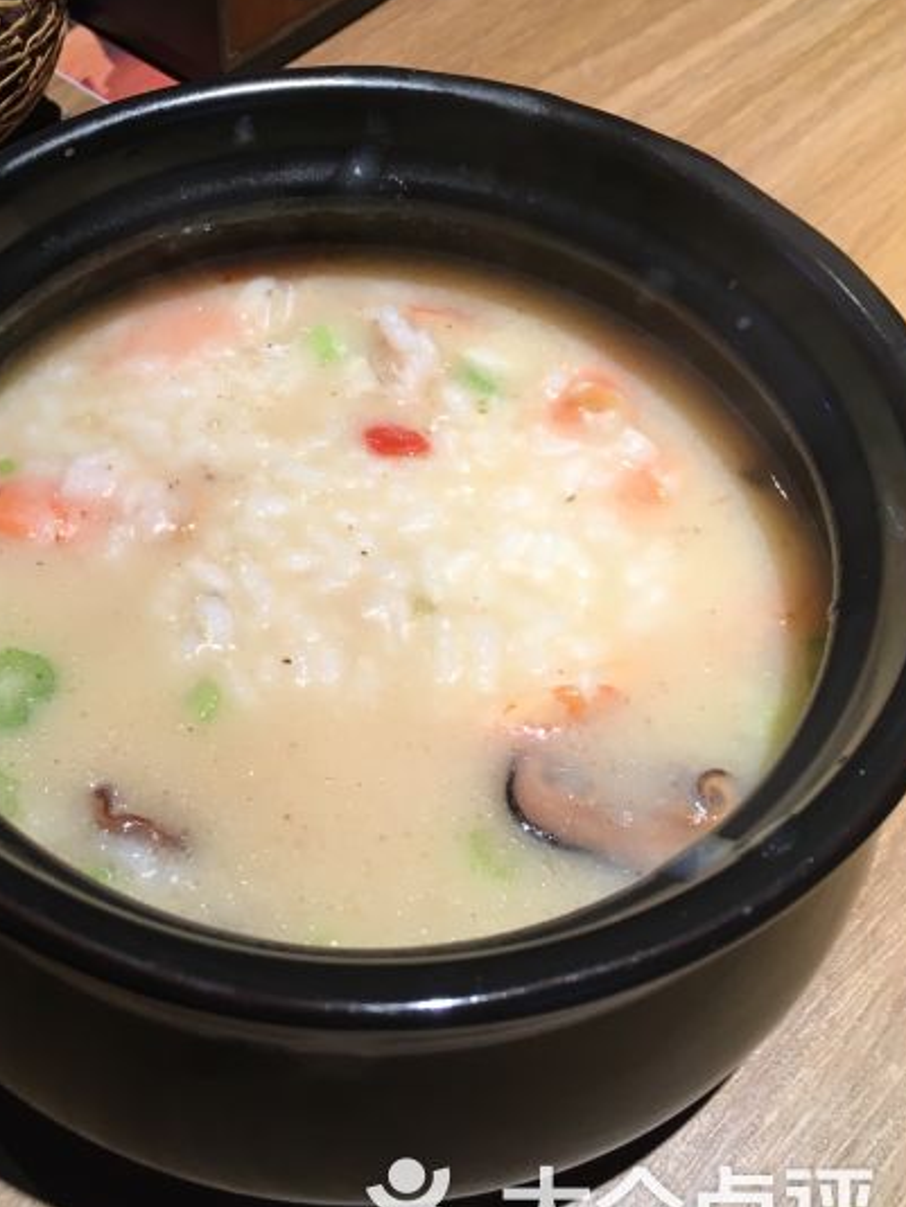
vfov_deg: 48.9
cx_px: 340
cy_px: 538
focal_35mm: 38
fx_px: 1325
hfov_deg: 37.5
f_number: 2.2
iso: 32
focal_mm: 4.15
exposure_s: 1/33
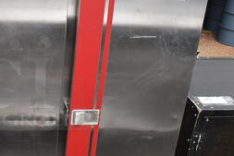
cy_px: 81
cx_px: -14
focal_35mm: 65
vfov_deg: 20.9
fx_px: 423
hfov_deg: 28.5
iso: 200
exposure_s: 1/160
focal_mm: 18
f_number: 5.6
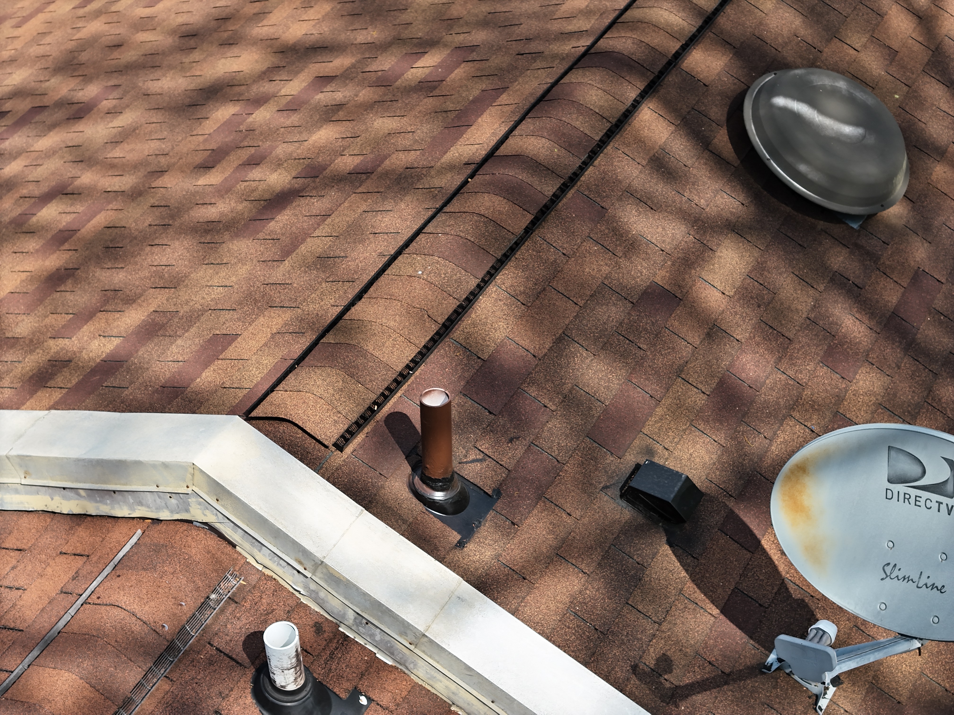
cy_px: 358
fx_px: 1929
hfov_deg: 27.8
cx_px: 477
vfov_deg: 21.0
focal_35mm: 70
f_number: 2.8
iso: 150
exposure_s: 1/1000
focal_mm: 19.35
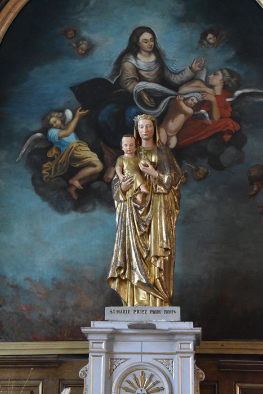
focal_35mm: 82
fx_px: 904
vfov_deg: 24.6
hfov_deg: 16.6
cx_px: 132
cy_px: 197
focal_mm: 55
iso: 5000
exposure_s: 1/60
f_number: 5.6
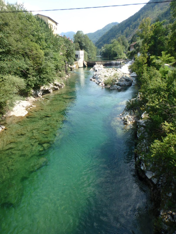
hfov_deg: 63.4
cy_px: 117
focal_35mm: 21
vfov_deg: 79.0
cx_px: 88
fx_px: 142
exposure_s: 1/400
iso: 125
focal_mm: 3.7
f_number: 3.5
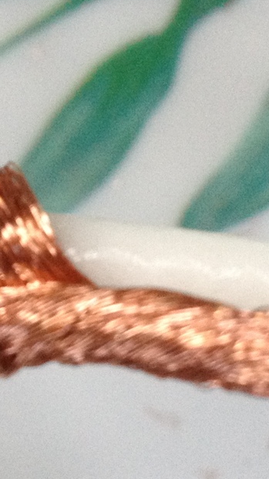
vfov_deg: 18.1
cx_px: 123
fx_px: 1495
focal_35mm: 118
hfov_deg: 10.3
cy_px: 211
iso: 200
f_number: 2.4
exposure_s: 1/20
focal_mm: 4.28
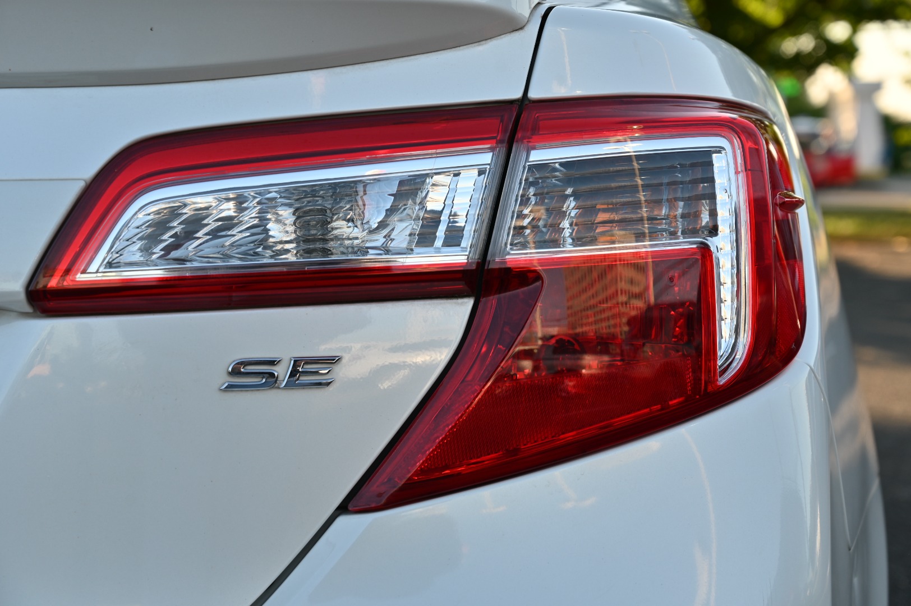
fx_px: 1517
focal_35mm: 60
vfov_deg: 22.6
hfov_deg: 33.4
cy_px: 303
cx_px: 456
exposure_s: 1/250
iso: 125
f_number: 5.6
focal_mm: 60
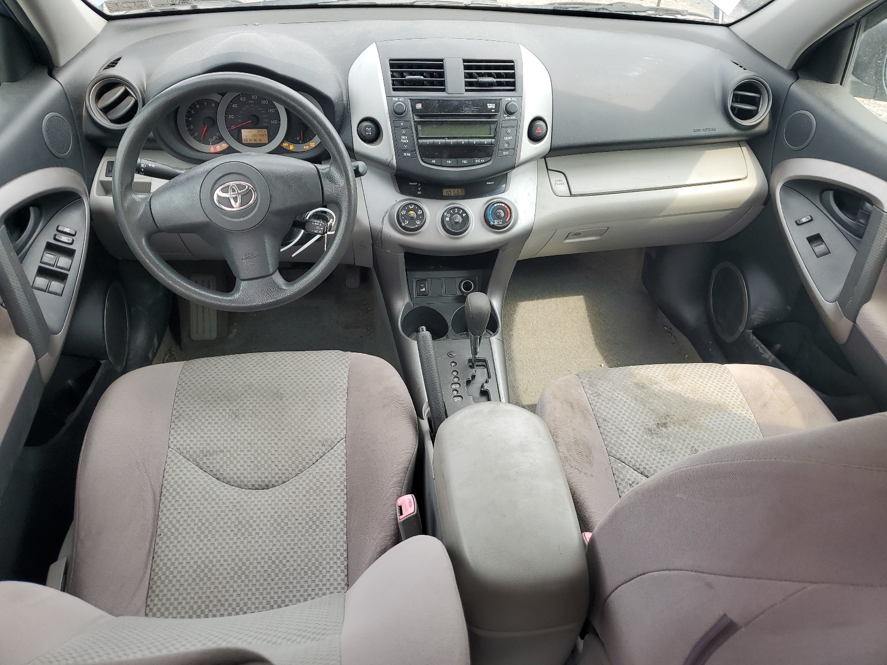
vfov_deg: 53.1
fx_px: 666
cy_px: 332
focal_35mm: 26
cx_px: 444
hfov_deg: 67.3
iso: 50
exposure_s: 1/270
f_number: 1.5
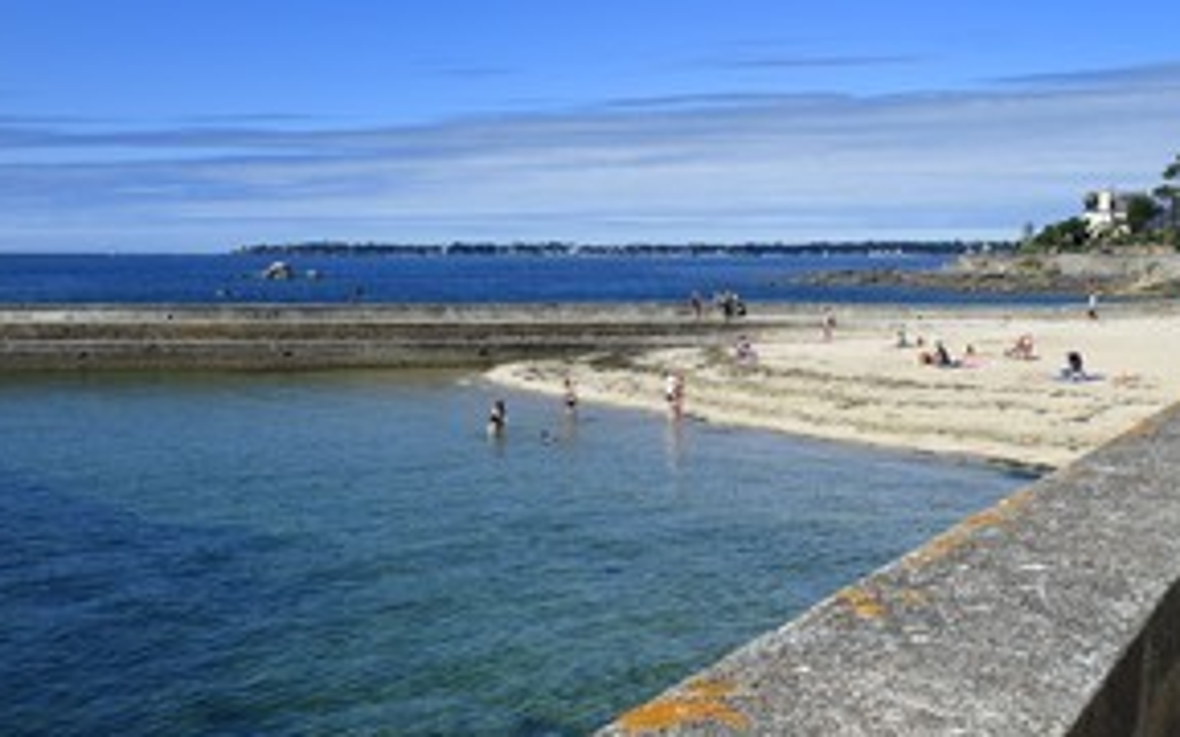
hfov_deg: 38.1
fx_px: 1672
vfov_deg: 24.8
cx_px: 844
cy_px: 483
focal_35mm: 52
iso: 200
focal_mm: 35
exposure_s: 1/320
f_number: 13
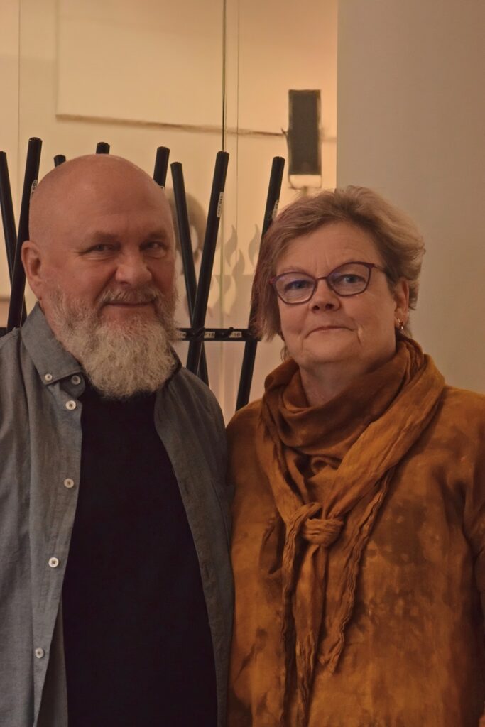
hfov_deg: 10.8
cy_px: 364
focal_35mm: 128
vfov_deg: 16.1
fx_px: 2575
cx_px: 242
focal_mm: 85
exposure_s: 1/125
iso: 4000
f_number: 5.6
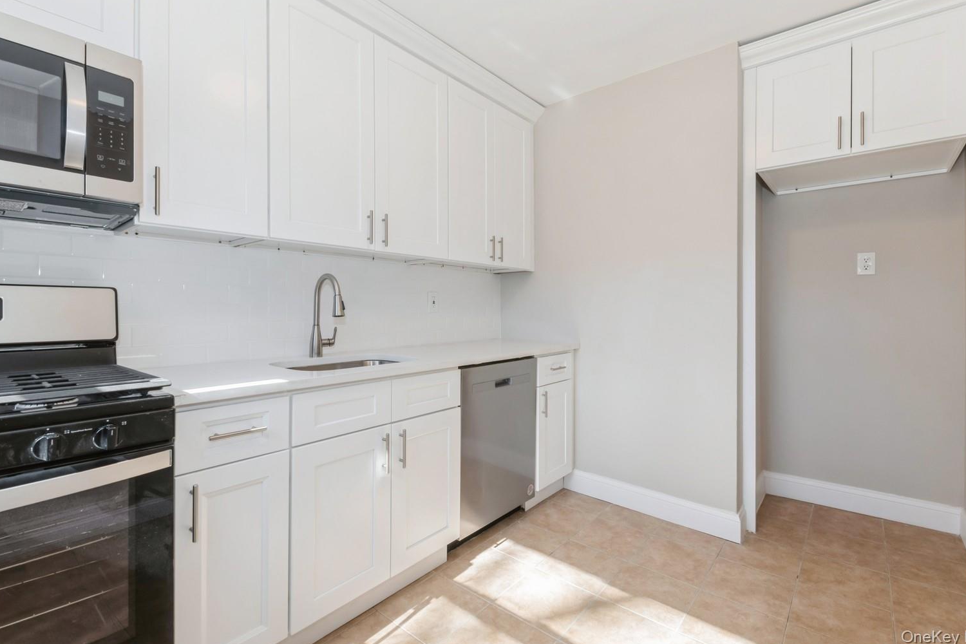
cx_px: 488
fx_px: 429
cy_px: 305
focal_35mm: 16
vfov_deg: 73.7
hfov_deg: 96.7
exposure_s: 1/30
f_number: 14
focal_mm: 15
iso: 640
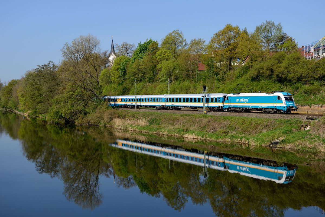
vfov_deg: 26.0
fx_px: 469
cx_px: 162
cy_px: 108
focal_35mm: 52
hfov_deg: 38.2
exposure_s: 1/1600
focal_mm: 52
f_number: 5.6
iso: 200
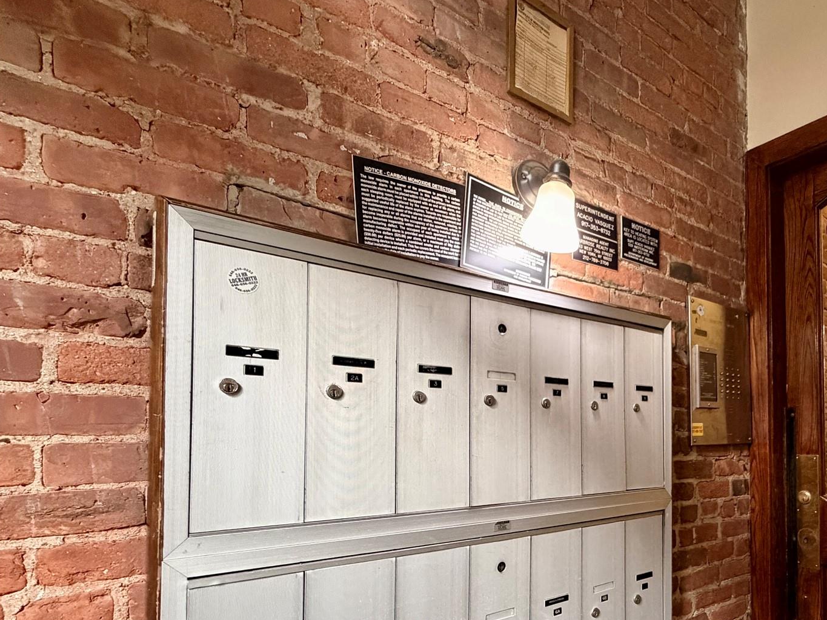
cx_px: 616
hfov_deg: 73.7
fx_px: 502
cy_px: 422
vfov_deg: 61.6
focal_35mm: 21
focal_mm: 2.22
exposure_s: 1/60
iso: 640
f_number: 2.2
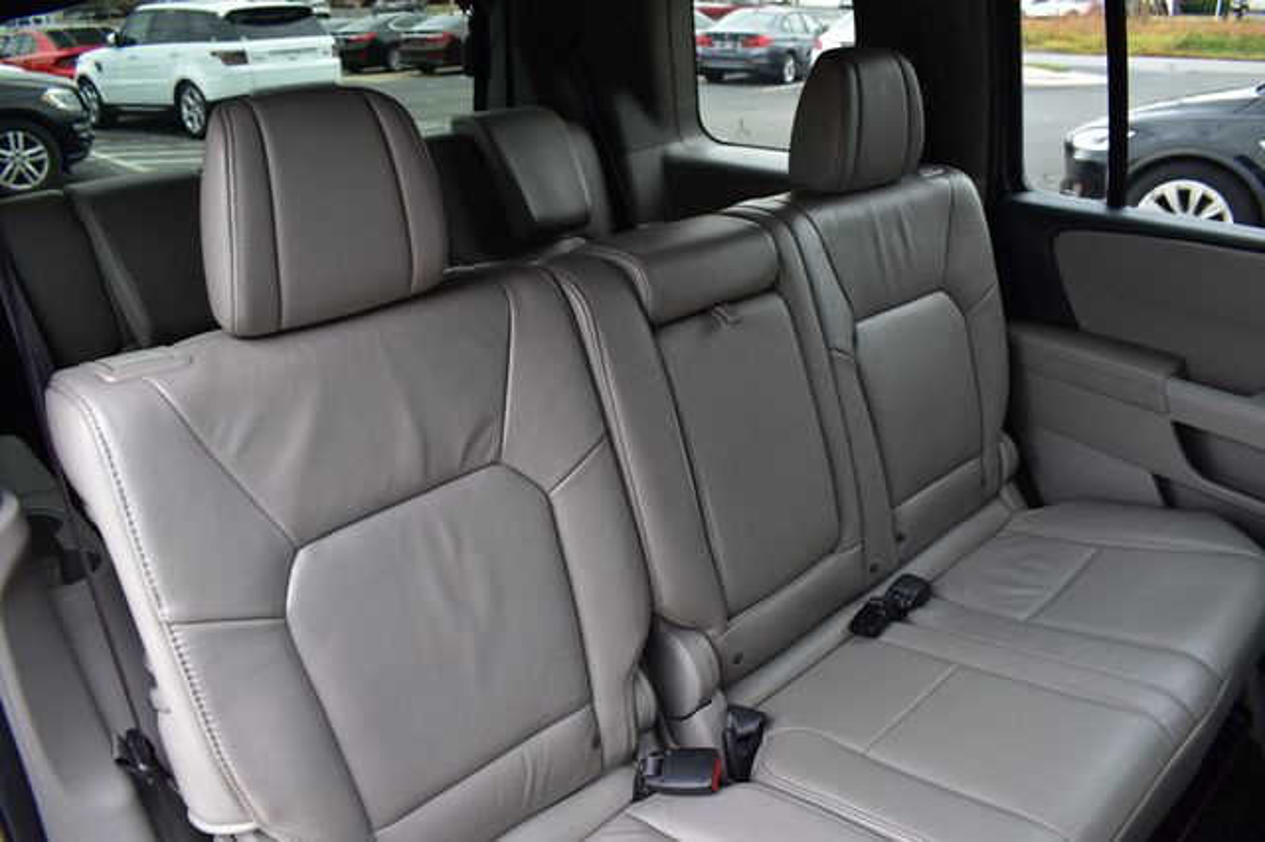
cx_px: 632
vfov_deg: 47.9
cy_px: 421
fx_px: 948
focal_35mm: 27
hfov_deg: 67.4
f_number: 6.3
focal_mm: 18
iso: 400
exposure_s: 1/15
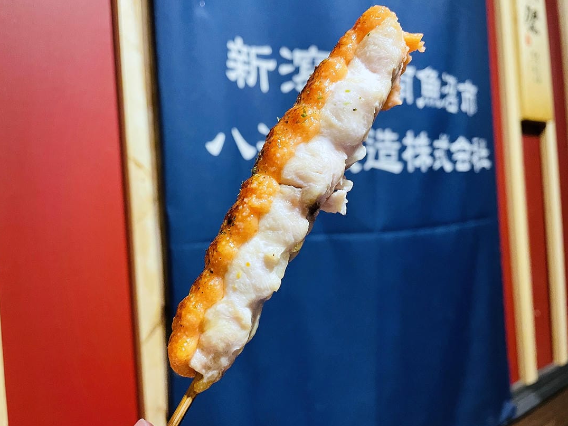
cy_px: 219
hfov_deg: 61.6
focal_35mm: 29
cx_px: 269
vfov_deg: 48.2
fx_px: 476
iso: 400
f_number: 1.6
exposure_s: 1/37
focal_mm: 4.2
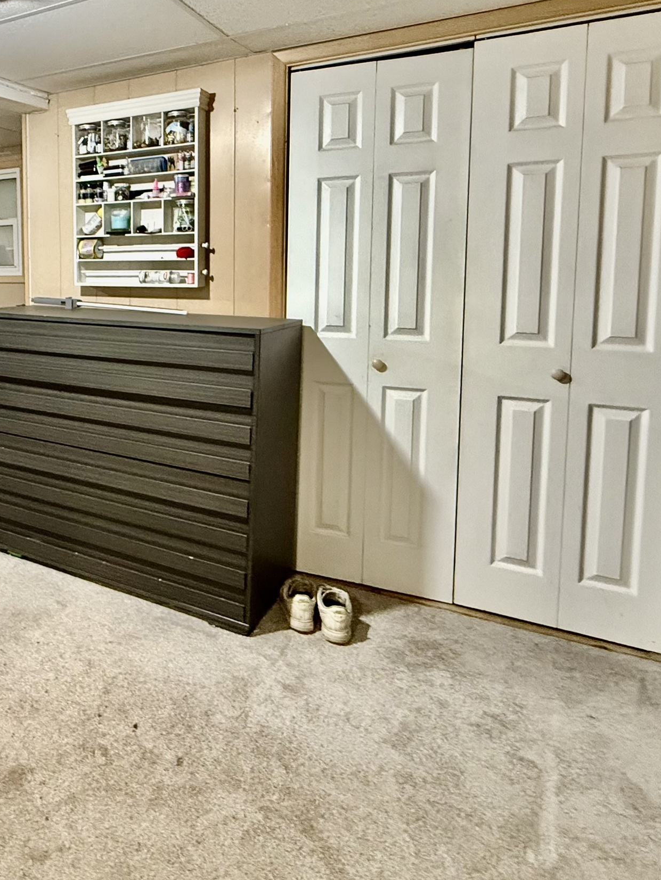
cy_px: 309
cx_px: 60
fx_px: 662
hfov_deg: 47.4
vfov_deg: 65.9
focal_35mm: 26
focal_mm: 2.22
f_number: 2.2
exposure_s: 1/60
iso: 800
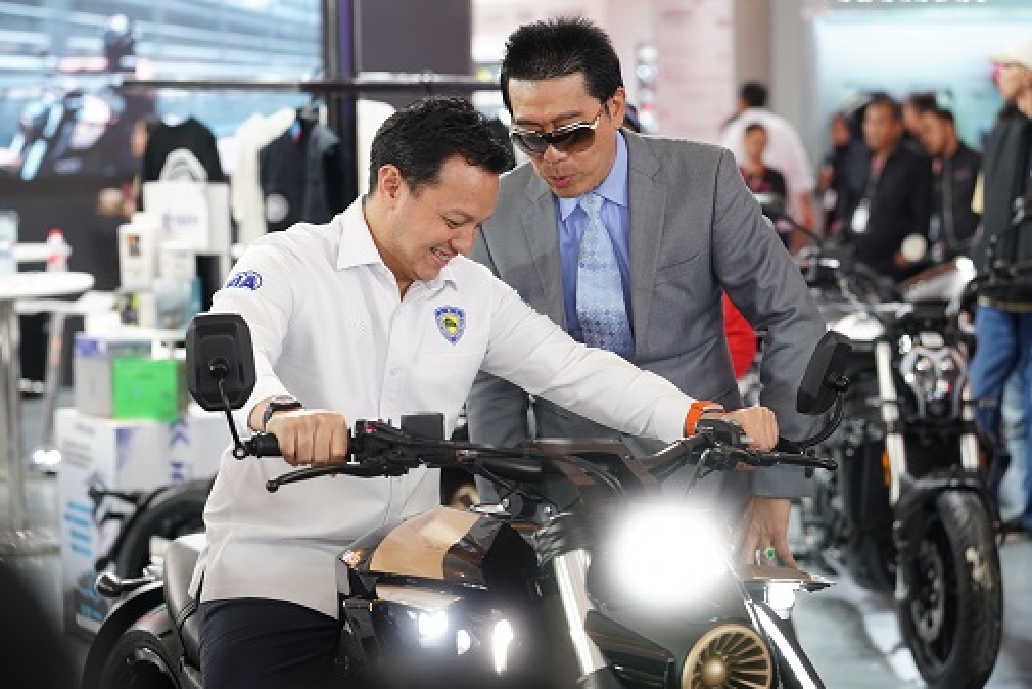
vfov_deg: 14.3
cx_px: 486
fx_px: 2738
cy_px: 288
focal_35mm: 95
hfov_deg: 21.3
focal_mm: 80.4
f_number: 3.2
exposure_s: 1/100
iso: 1250
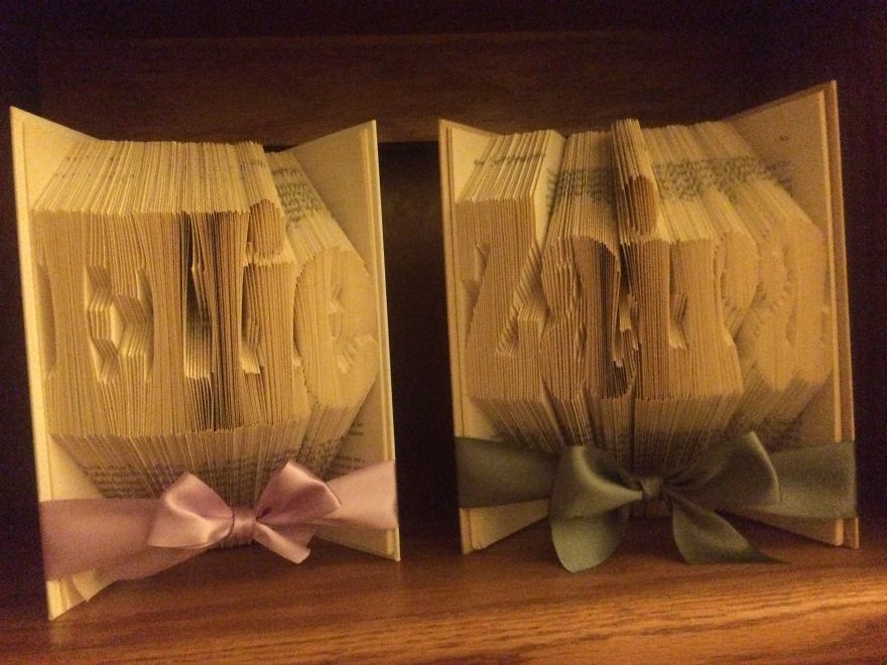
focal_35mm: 29
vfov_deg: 48.2
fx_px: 743
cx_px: 444
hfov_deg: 61.7
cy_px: 332
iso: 1250
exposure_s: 1/15
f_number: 2.2
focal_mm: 4.15
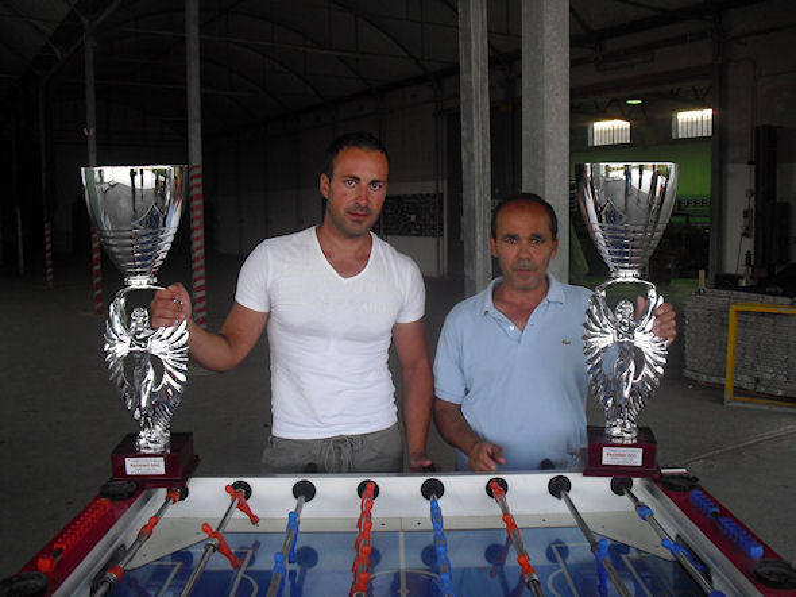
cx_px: 398
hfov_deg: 51.4
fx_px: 827
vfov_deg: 39.6
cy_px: 298
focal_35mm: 36
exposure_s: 1/80
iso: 200
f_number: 3.1
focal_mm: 6.3
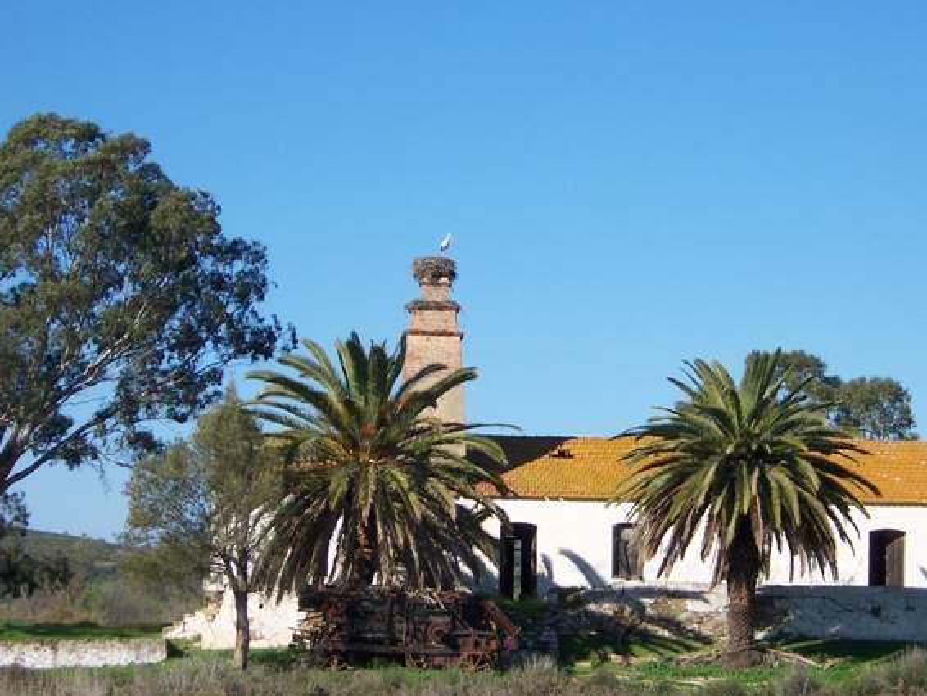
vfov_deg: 13.1
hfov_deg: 17.4
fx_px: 3027
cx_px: 511
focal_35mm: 113
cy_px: 337
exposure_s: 1/500
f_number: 4.9
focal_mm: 16.6
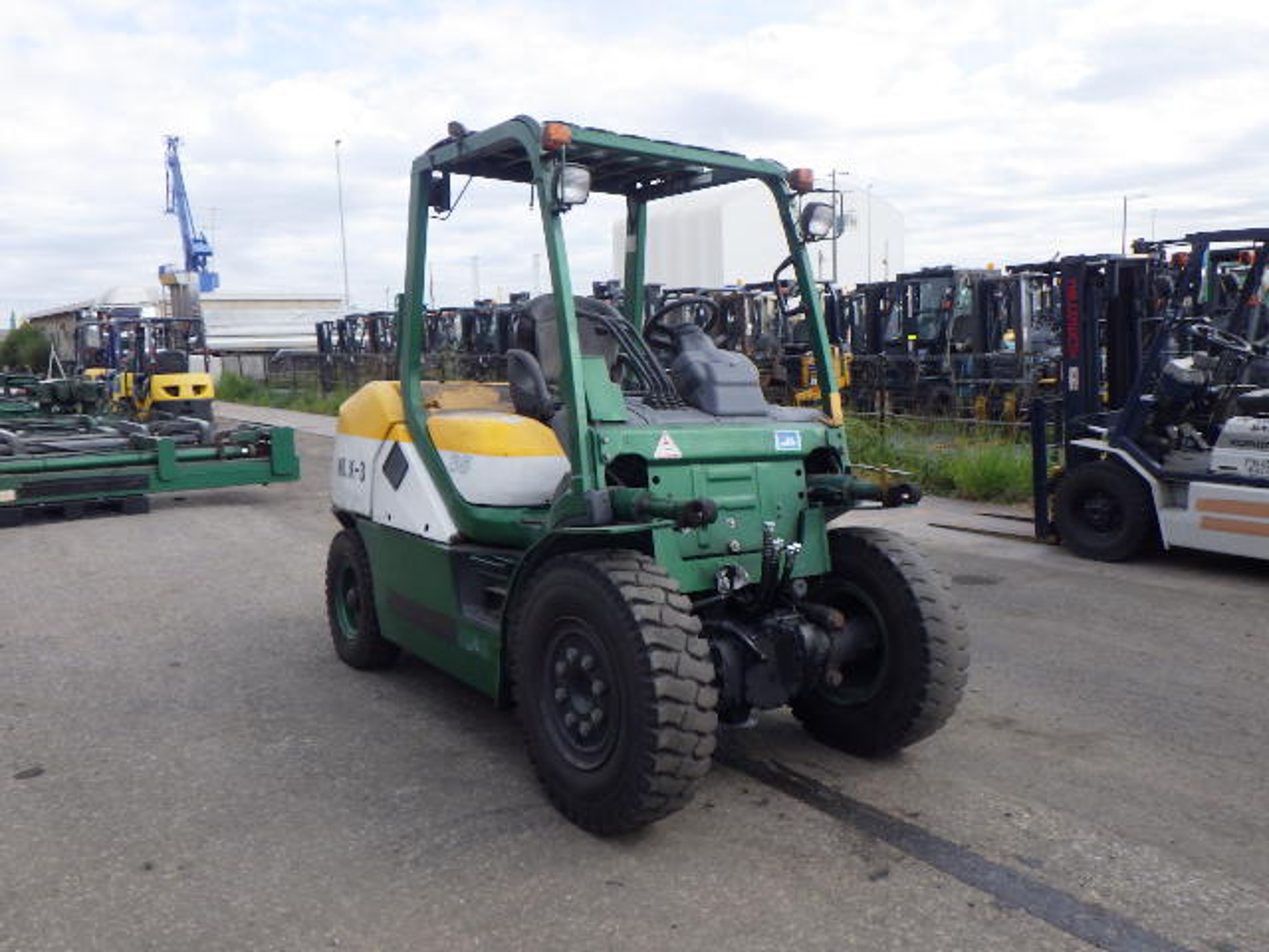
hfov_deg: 63.4
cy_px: 476
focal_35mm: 28
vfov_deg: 49.7
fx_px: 1026
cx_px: 634
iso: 250
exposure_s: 1/640
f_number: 4.2
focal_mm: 5
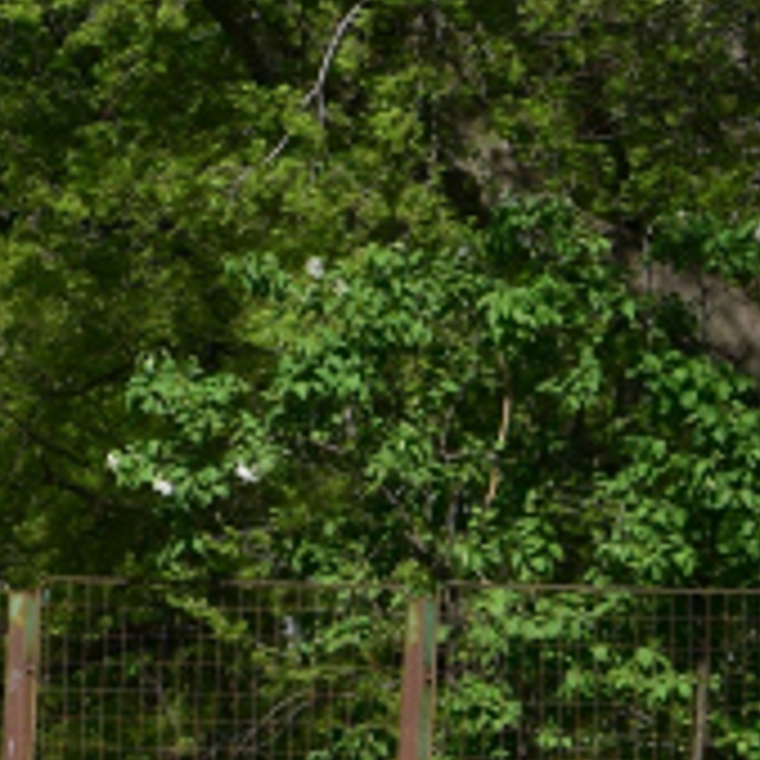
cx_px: -1659
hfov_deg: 3.5
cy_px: -34
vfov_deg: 3.6
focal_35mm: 491
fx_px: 12196
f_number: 6.3
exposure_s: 1/1000
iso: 200
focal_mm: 50
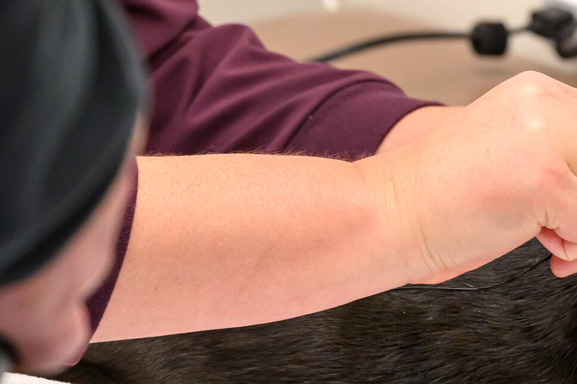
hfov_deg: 7.3
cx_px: 716
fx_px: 4454
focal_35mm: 278
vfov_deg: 4.9
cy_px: 252
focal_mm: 70
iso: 640
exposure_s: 1/125
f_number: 4.5
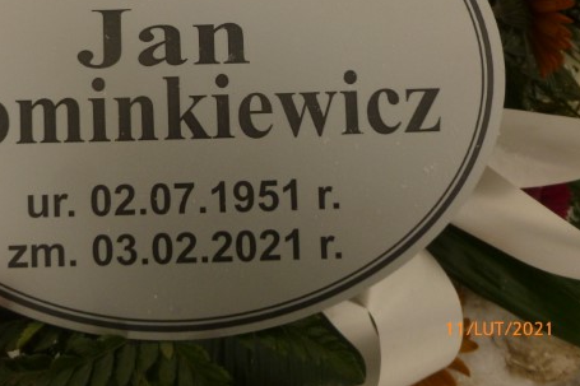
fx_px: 660
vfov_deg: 31.8
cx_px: 199
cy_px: 84
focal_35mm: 41
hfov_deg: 46.8
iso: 200
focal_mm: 5
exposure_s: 1/160
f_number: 10
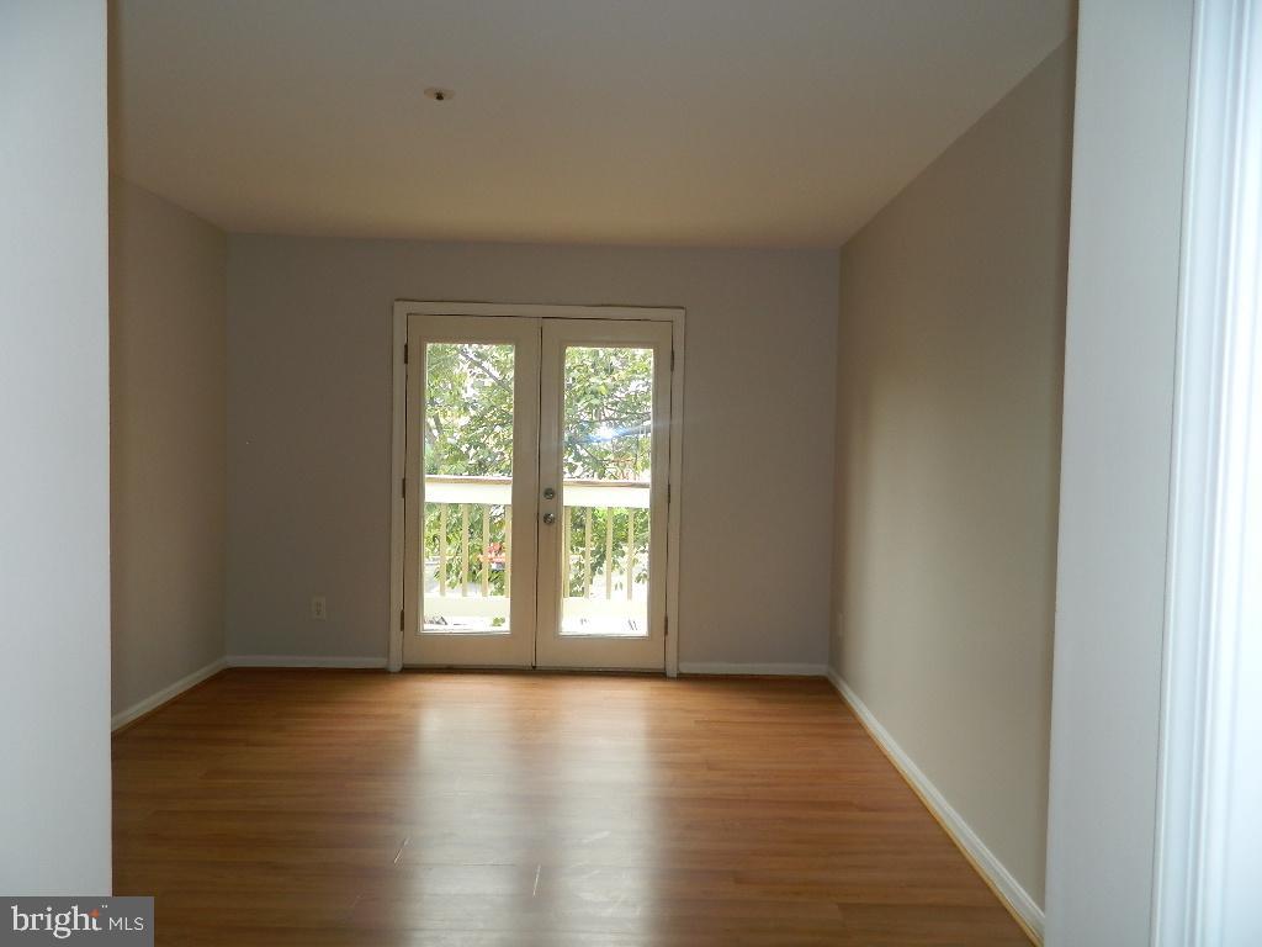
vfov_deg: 54.9
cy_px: 474
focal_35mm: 25
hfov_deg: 69.4
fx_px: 911
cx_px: 631
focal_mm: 4.5
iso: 80
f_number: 3.1
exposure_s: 1/40
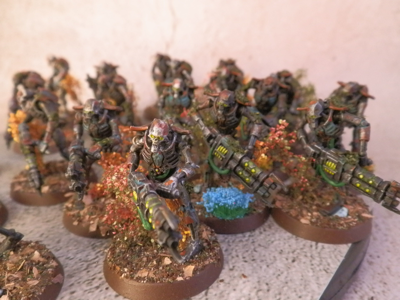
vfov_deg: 49.7
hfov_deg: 63.4
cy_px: 150
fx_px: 324
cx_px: 200
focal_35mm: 28
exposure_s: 1/80
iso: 400
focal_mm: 5
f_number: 3.1
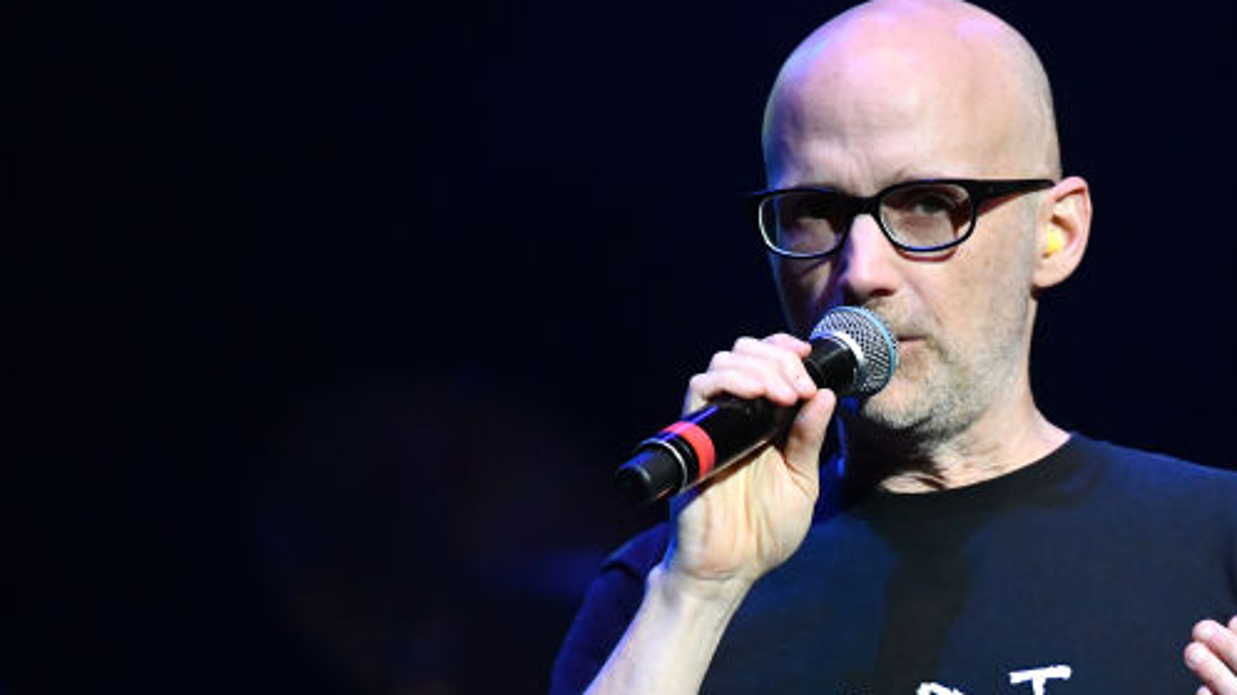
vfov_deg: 2.8
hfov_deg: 5.0
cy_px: 754
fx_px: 14163
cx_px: 1093
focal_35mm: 432
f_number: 3.2
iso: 5000
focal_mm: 200
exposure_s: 1/1000
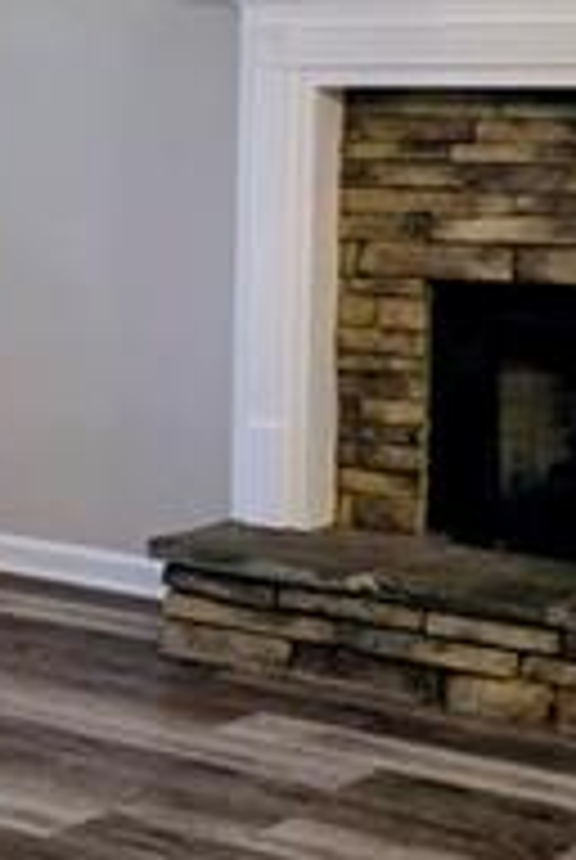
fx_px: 2296
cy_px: 284
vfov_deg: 21.1
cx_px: -202
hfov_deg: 13.7
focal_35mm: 96
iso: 400
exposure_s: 1/120
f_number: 1.7
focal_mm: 6.3
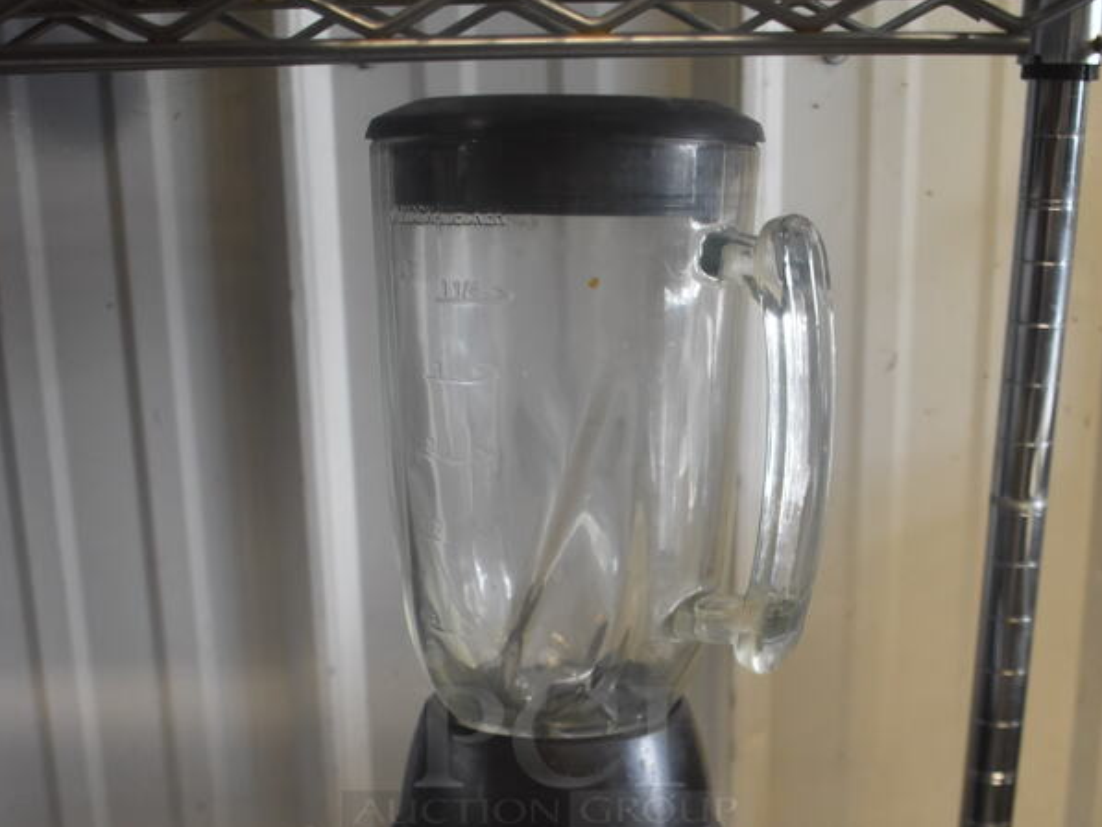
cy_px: 734
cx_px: 548
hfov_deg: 37.7
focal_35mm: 51
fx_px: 1615
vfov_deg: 27.7
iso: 1100
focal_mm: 23
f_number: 3.8
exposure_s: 1/125
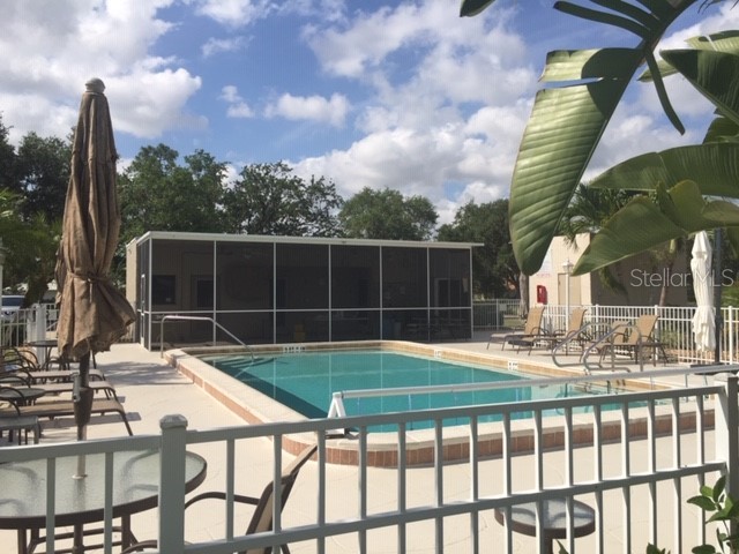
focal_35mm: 29
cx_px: 370
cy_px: 277
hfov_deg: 61.7
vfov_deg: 48.2
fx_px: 619
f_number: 2.2
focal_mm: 4.15
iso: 32
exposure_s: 1/3300
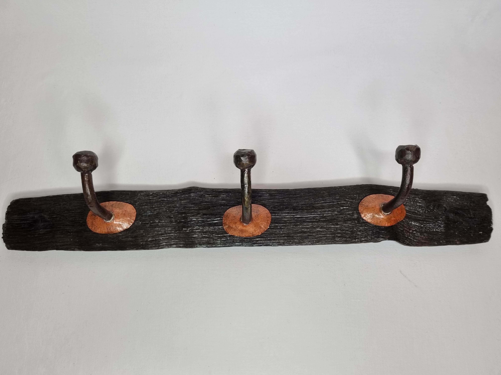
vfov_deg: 53.1
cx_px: 250
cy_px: 188
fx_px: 376
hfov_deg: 67.3
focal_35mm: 26
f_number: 1.8
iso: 50
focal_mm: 5.4
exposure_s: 1/104
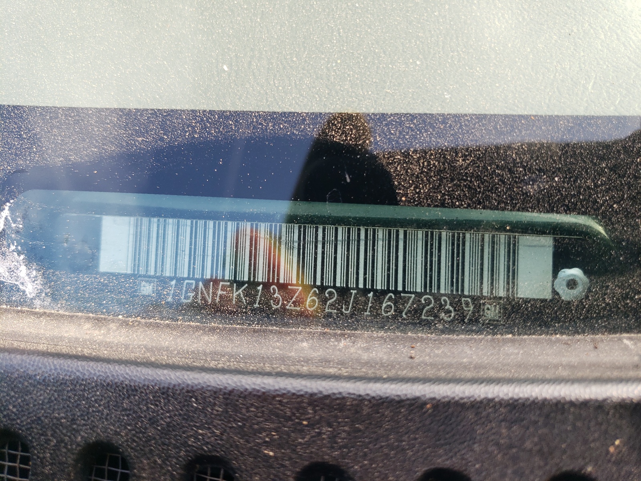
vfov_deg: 53.1
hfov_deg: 67.3
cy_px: 240
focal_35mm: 26
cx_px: 320
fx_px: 481
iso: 50
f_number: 1.5
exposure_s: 1/213
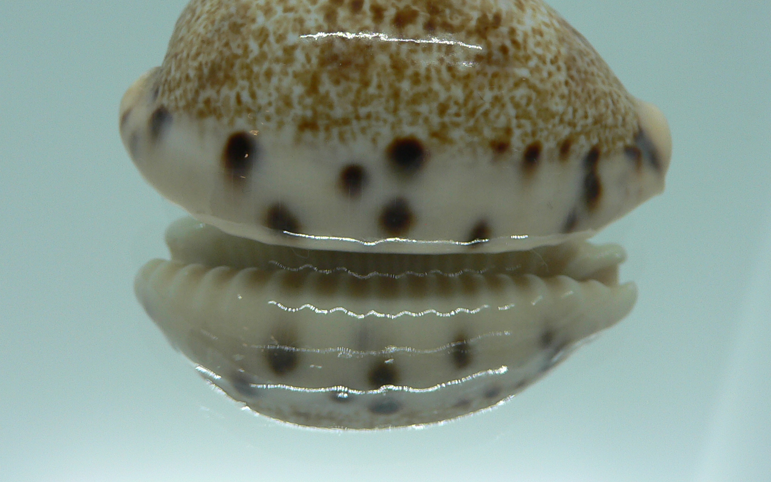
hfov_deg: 44.4
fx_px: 946
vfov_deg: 28.4
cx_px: 373
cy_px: 155
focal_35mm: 45
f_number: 2.8
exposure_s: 1/60
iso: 80
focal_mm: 4.6
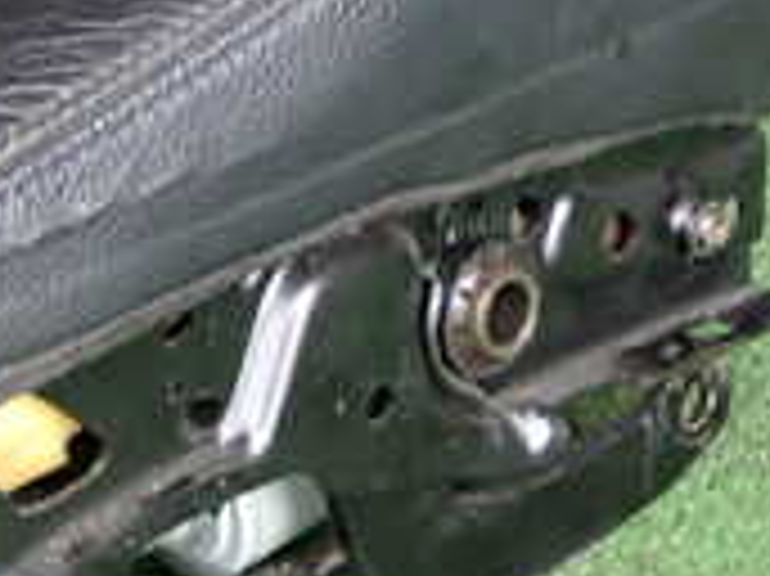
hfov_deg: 11.6
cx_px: -297
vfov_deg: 8.9
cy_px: 711
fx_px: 3668
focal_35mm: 165
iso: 320
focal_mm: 8.4
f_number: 3.1
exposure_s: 1/50
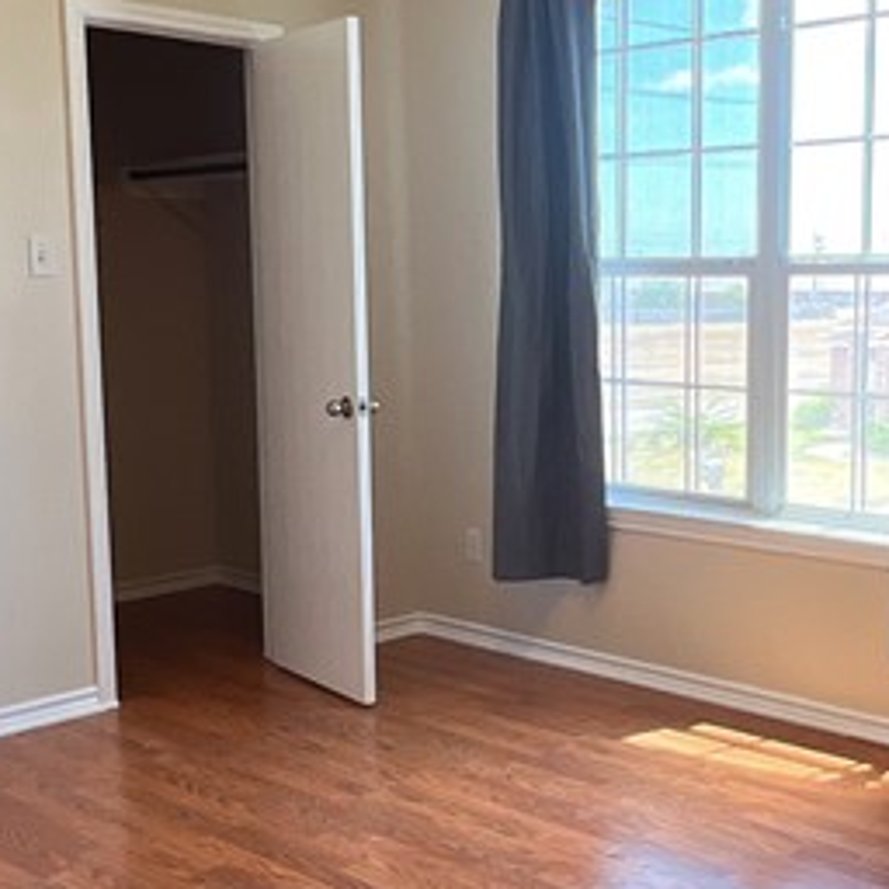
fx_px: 1337
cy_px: 462
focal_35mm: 46
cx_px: 622
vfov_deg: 36.8
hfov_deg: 36.3
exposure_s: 1/60
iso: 125
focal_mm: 1.57
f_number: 1.8
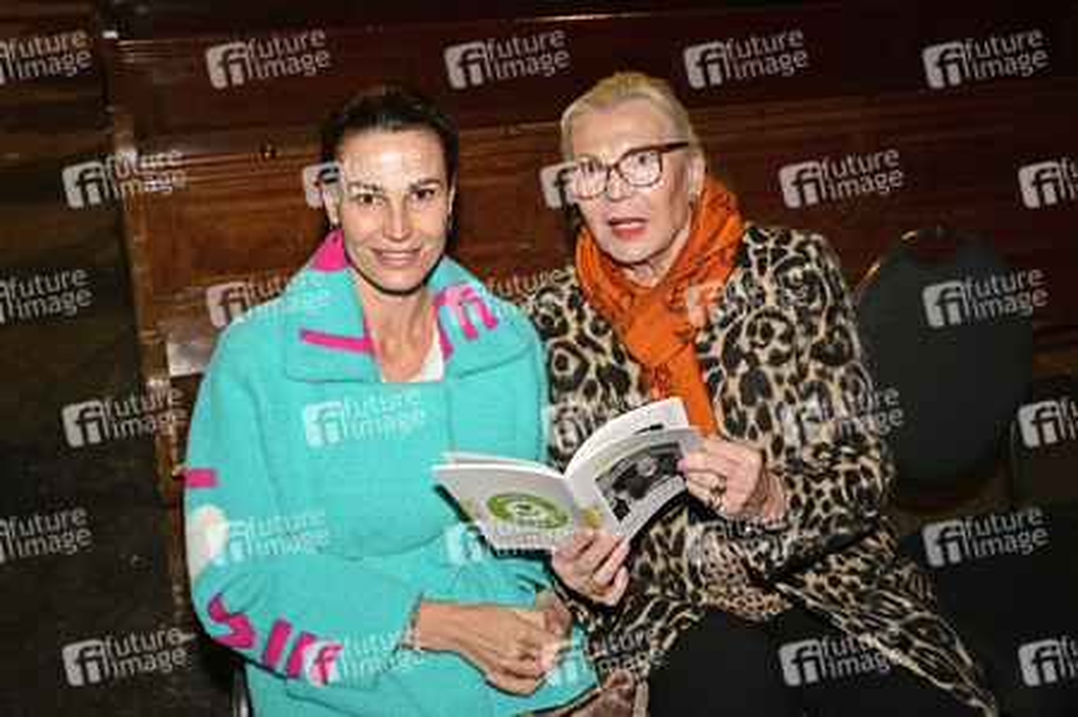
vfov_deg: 39.9
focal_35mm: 33
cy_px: 358
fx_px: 987
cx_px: 539
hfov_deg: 57.3
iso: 2000
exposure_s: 1/200
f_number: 5
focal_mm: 33
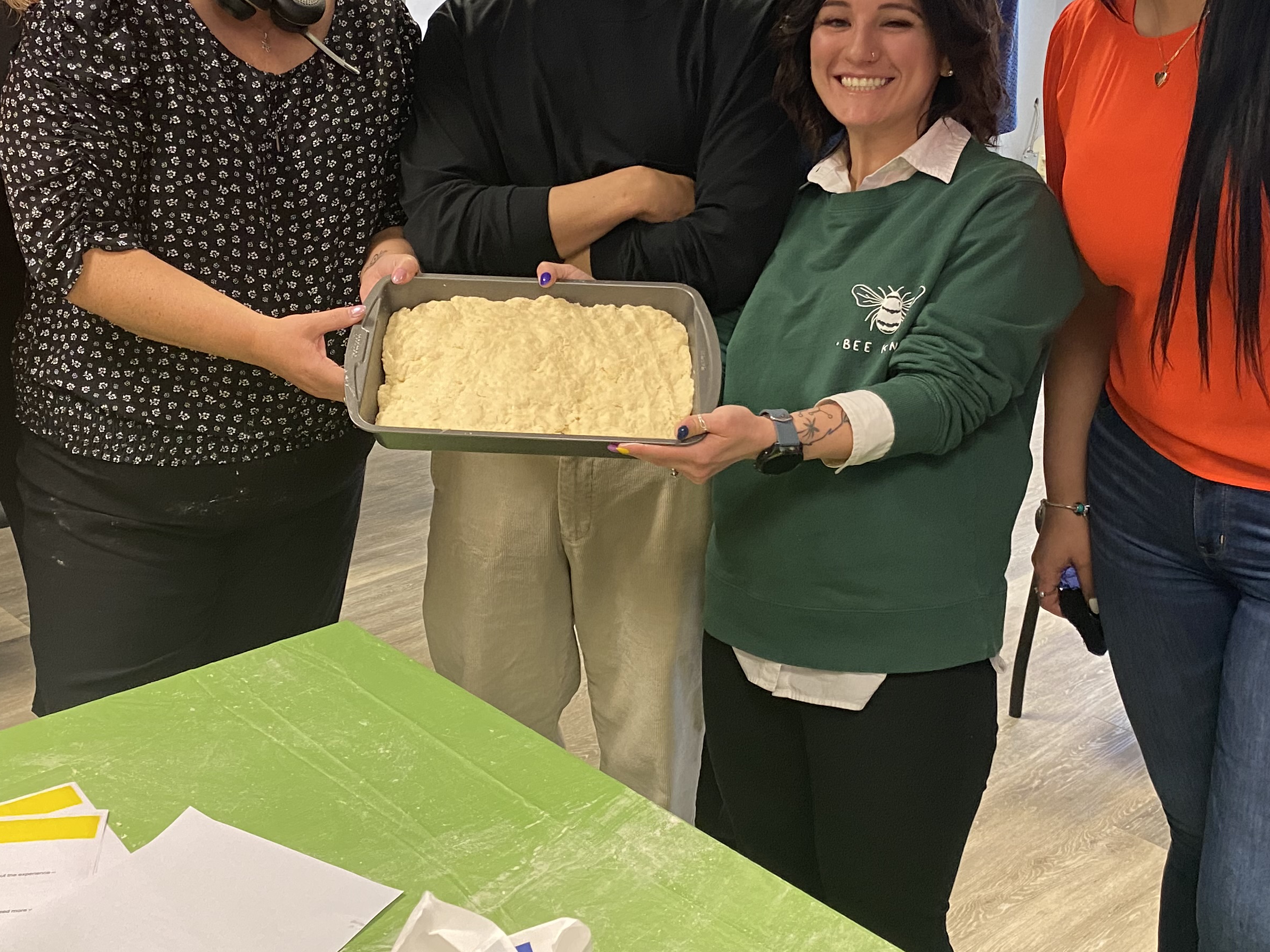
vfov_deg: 32.6
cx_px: 531
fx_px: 1614
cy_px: 311
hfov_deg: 42.8
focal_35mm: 44
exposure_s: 1/60
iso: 200
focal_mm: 4.25
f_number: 1.8
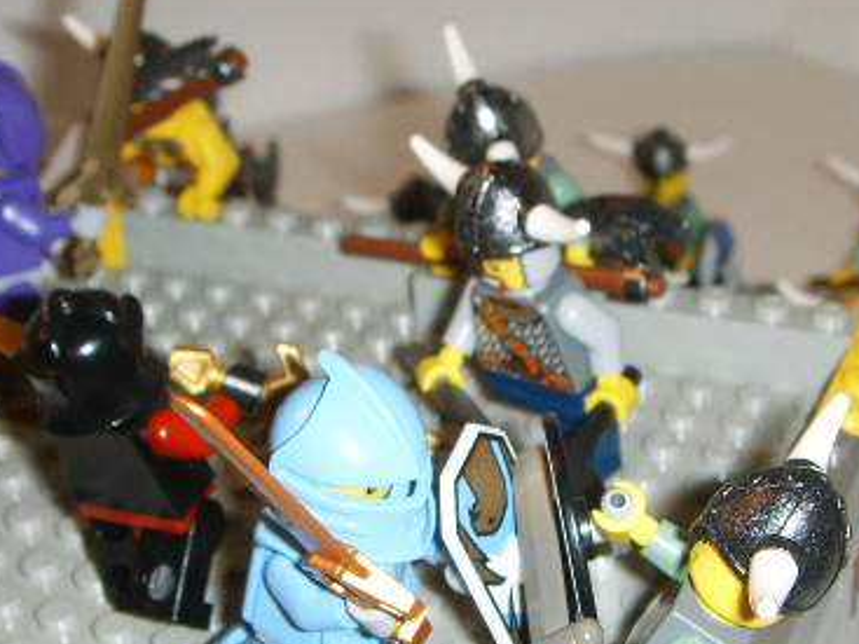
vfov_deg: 21.6
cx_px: 433
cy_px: 382
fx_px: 1687
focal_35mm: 68
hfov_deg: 28.6
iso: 100
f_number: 3.5
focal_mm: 6.6
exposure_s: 1/45
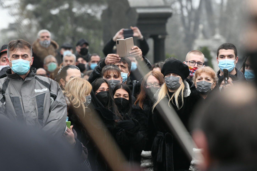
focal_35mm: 223
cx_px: 121
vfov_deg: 6.2
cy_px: 90
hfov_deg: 9.2
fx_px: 1592
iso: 2000
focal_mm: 200
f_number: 5.6
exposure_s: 1/200
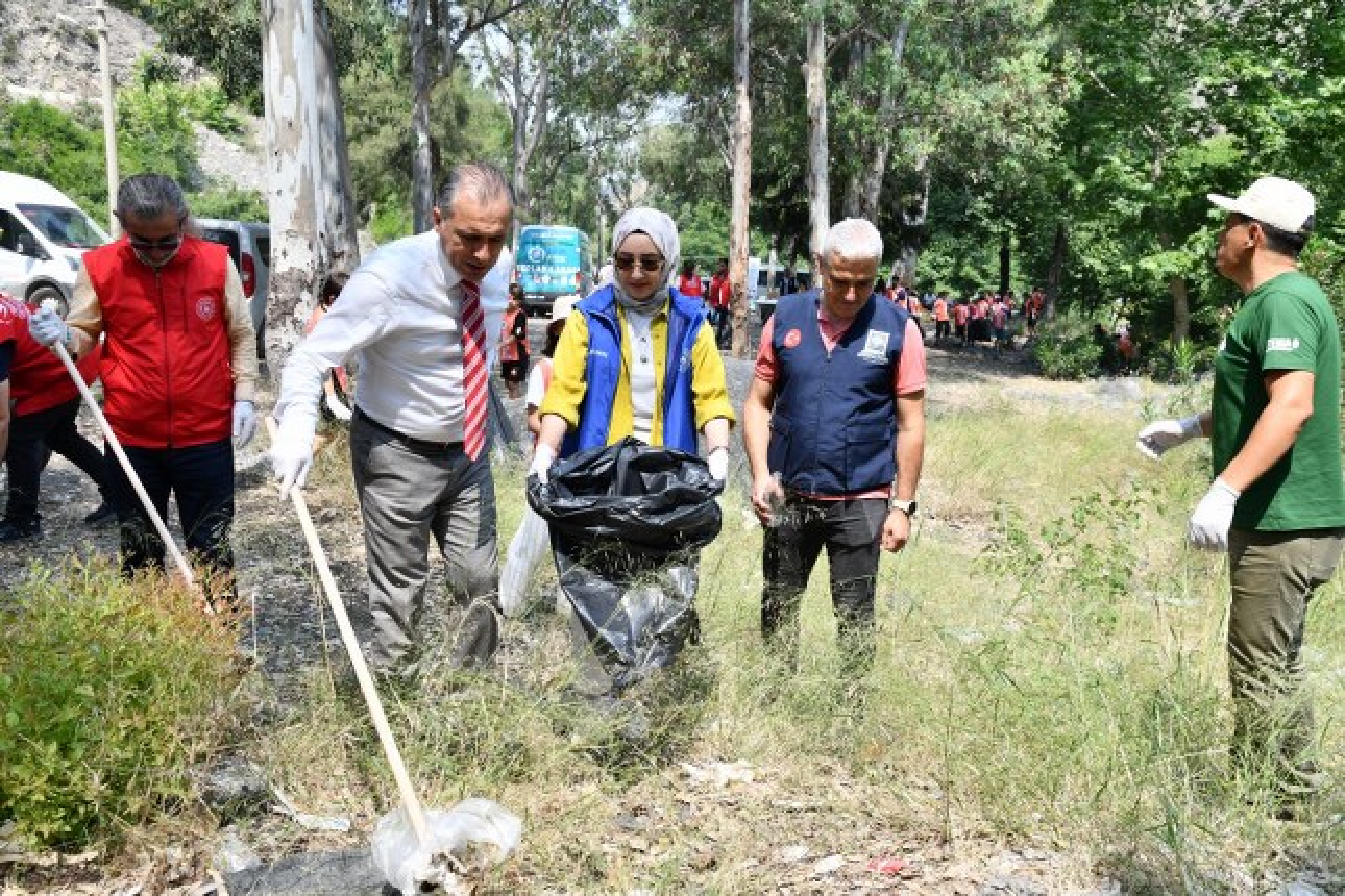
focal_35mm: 35
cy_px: 448
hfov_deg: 54.4
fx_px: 1308
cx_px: 672
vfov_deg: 37.9
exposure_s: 1/250
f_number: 8
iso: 250
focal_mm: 35
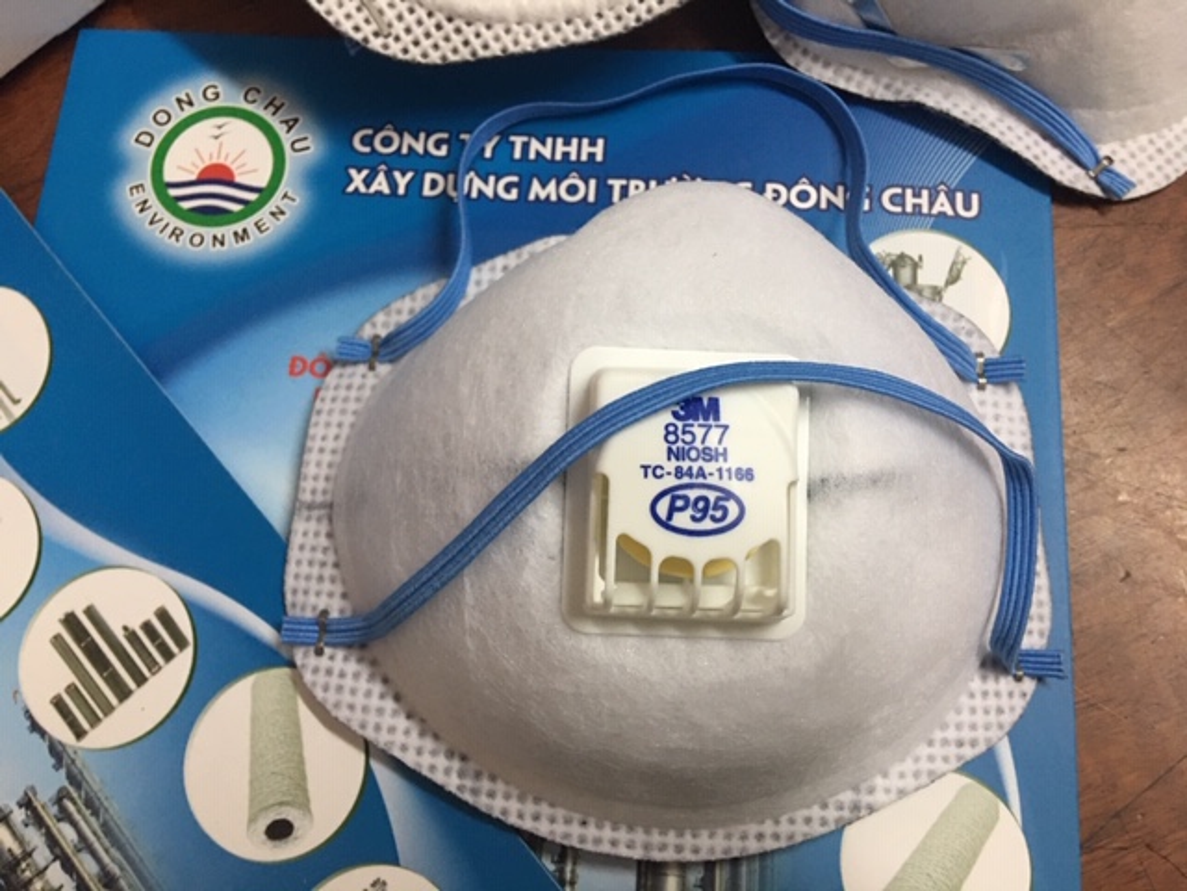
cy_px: 446
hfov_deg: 61.7
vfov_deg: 48.2
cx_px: 594
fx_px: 994
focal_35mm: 29
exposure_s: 1/17
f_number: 2.2
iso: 100
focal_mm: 4.15
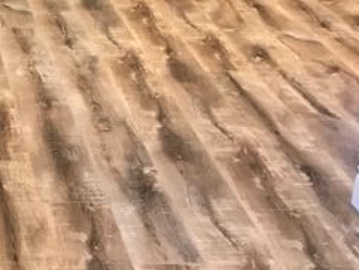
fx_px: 851
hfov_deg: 22.0
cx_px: -72
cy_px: -119
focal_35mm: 82
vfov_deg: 16.6
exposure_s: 1/15
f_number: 1.8
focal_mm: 3.99
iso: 50
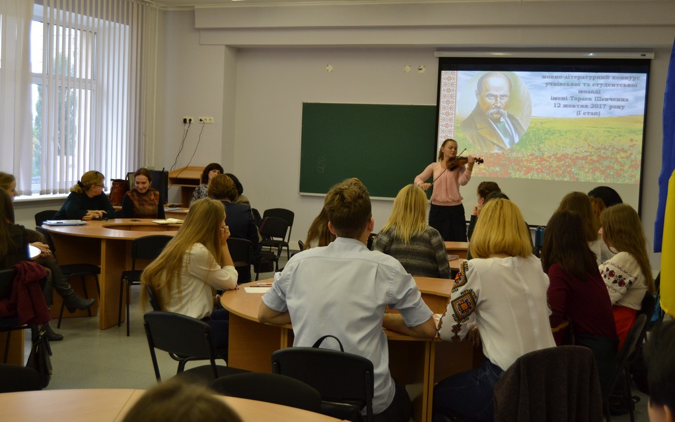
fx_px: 874
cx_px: 338
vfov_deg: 27.1
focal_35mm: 48
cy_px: 201
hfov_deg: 42.2
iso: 640
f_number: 4.2
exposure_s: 1/60
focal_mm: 31
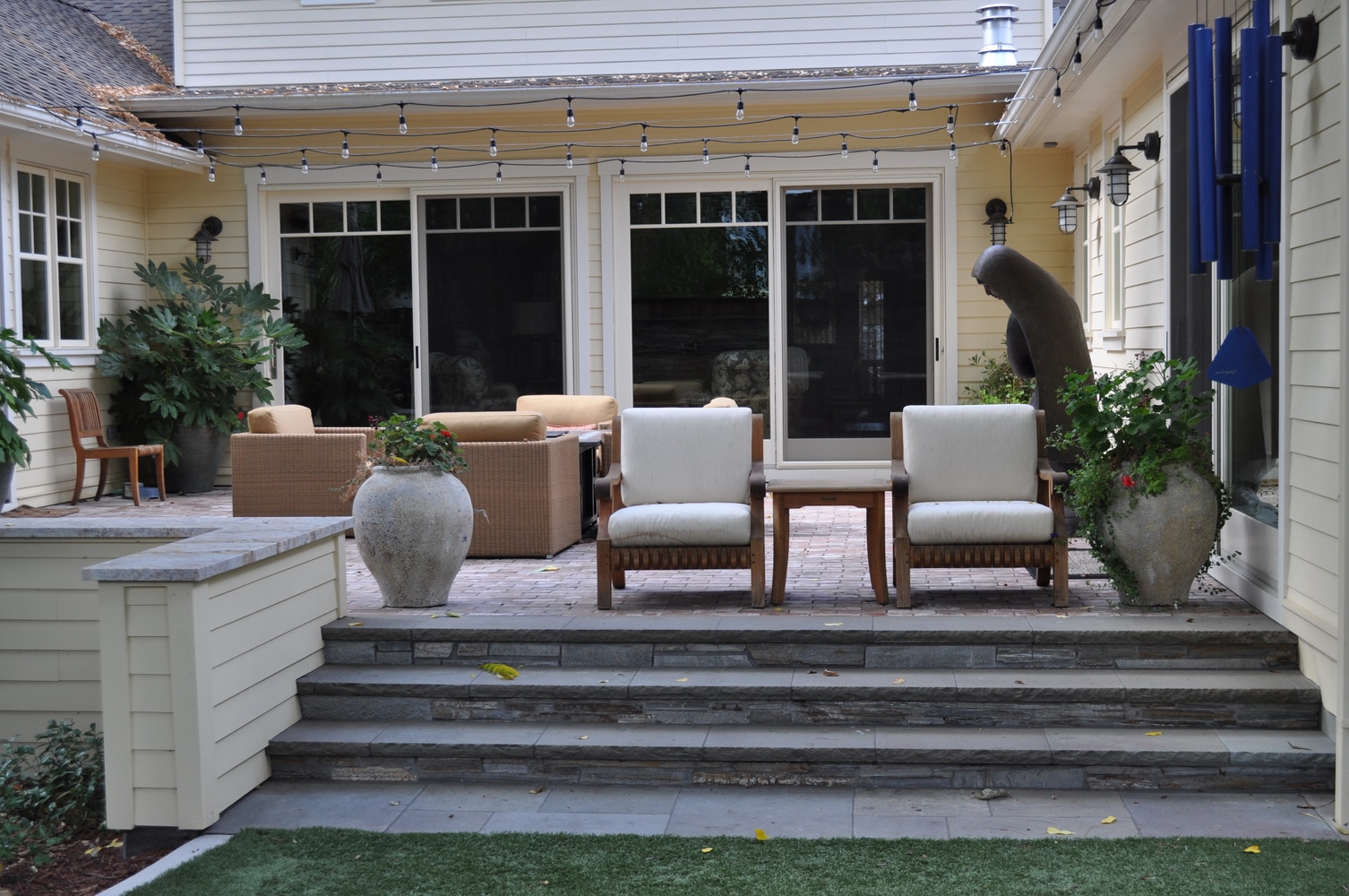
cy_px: 448
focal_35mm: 48
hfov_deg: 41.2
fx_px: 1796
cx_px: 674
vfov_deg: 28.0
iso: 320
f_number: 5.6
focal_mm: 32
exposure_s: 1/125
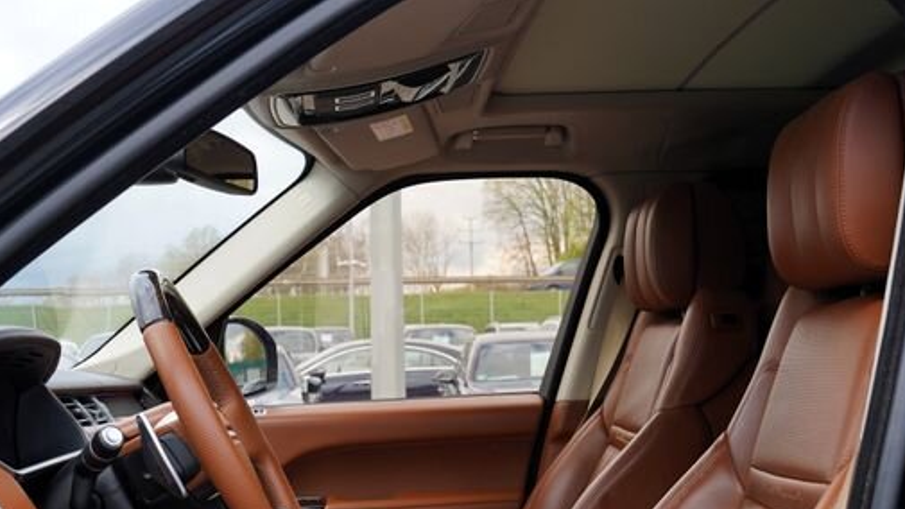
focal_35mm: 51
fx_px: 1224
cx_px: 416
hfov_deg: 40.6
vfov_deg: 23.1
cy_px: 410
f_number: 6.3
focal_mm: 24
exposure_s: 1/160
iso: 100
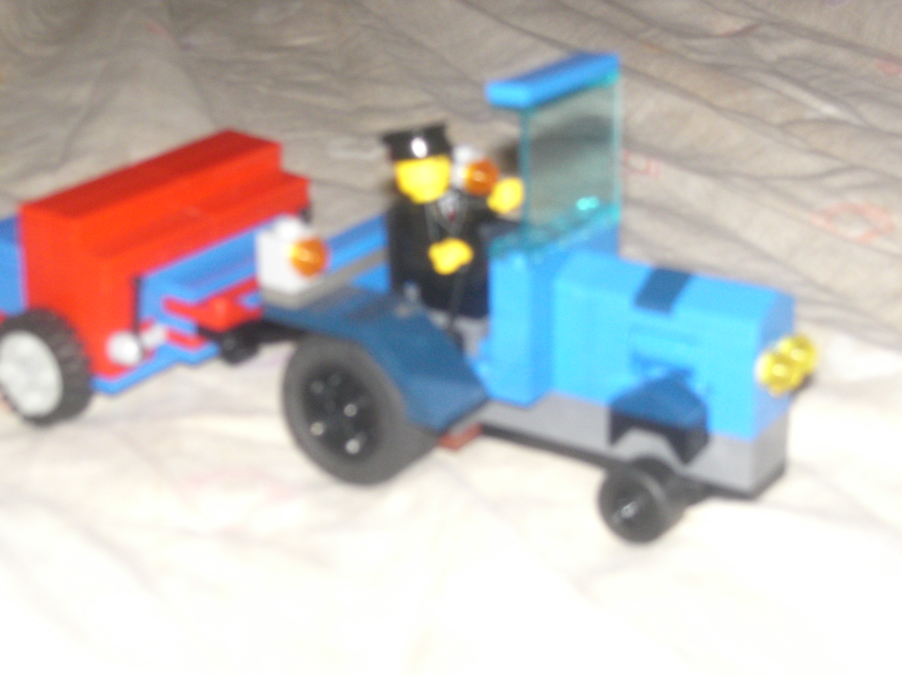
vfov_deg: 21.6
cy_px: 338
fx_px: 1772
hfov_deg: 28.6
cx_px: 451
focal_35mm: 68
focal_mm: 11.34
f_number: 4.1
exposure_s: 1/60
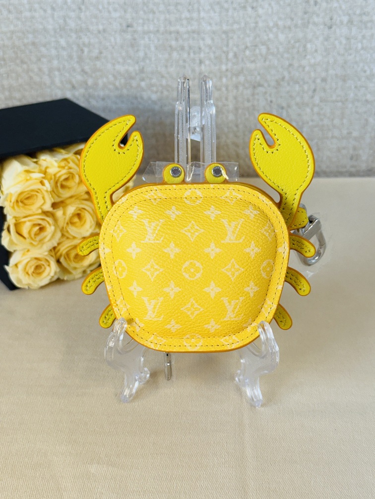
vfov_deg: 39.7
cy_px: 250
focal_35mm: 48
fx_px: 693
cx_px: 188
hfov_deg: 30.3
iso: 80
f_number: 1.78
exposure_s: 1/100
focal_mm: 6.76
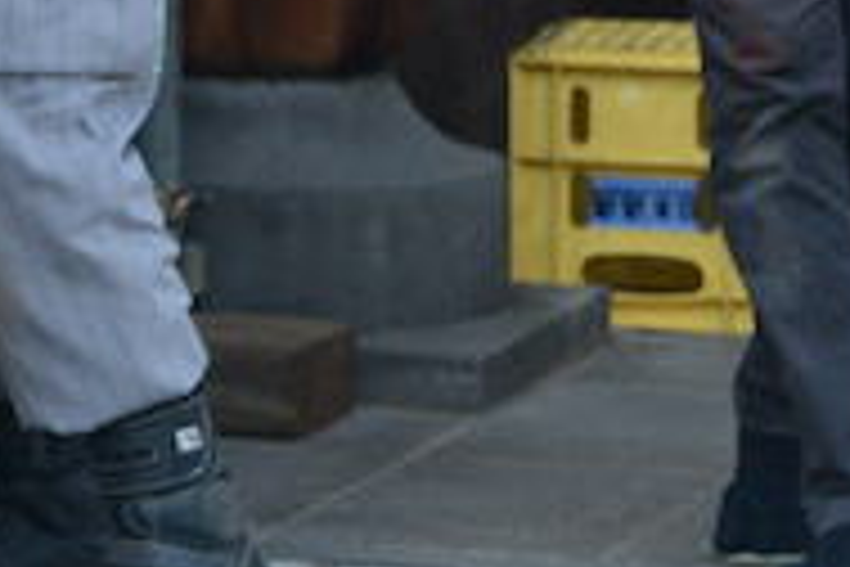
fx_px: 15700
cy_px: -828
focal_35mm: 665
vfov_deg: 2.1
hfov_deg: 3.1
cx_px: -1214
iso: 1400
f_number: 5.3
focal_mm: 105
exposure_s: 1/250
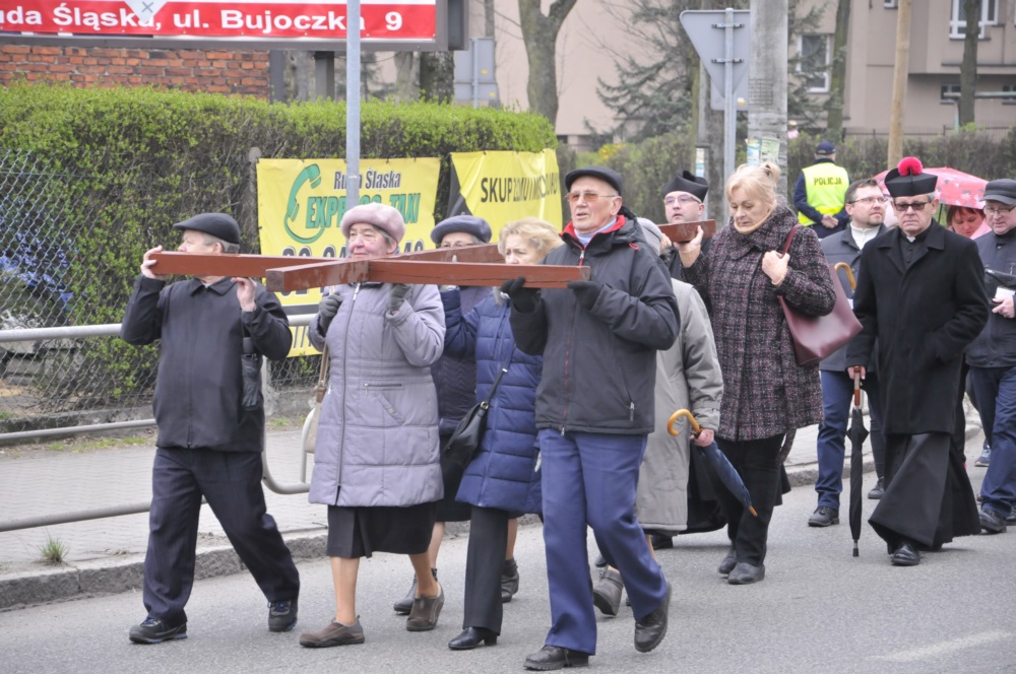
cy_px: 337
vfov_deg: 9.9
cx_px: 508
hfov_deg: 14.9
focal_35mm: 138
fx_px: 3890
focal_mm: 92
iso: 800
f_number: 5.6
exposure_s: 1/125
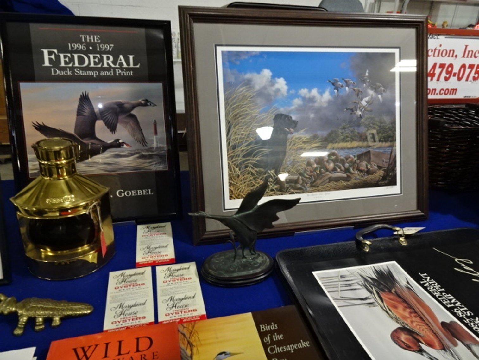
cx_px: 240
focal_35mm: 24
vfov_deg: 56.8
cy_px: 180
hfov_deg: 71.6
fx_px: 332
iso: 400
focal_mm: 4.1
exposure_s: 1/30
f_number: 3.5
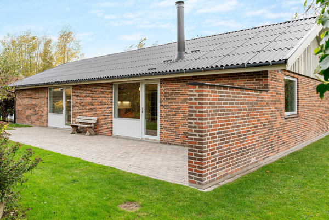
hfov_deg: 65.5
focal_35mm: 28
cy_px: 110
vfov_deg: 46.4
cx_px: 164
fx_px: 256
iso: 200
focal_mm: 28
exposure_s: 1/100
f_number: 8
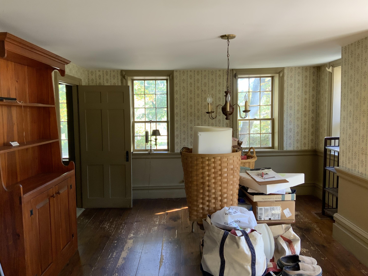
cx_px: 184
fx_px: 308
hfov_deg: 61.7
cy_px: 138
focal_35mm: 29
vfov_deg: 48.2
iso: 100
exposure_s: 1/60
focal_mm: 3
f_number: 1.8
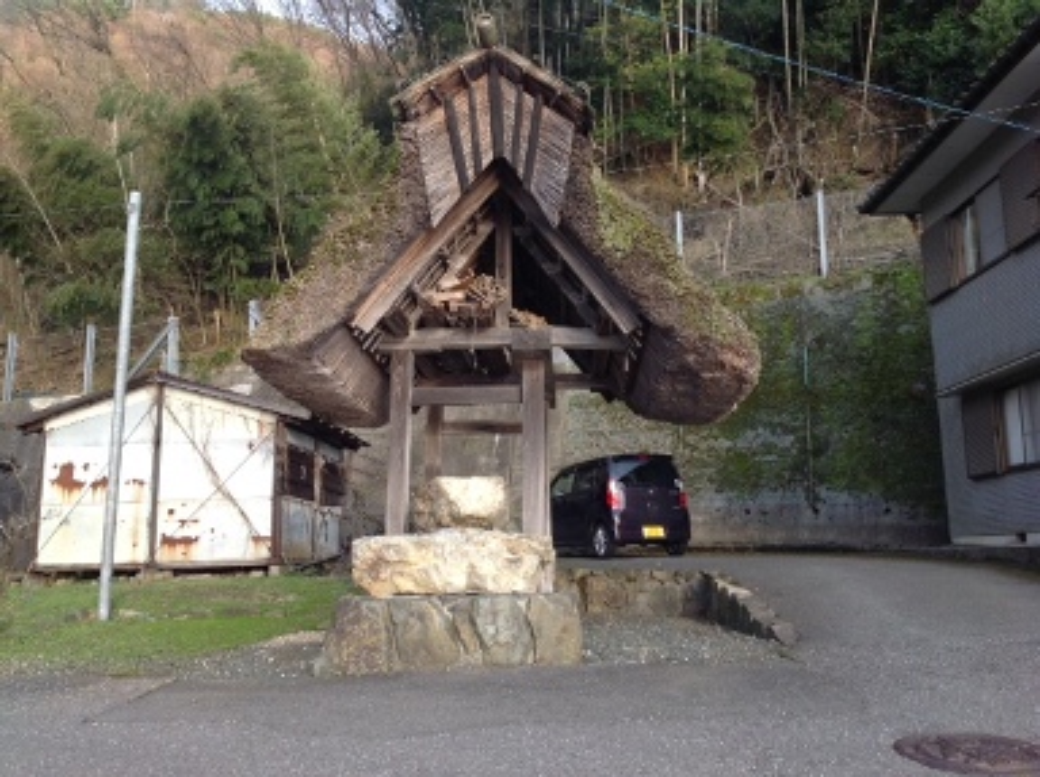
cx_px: 520
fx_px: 1050
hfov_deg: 52.7
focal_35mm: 35
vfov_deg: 40.6
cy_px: 388
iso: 50
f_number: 2.4
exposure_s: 1/315
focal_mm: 4.28
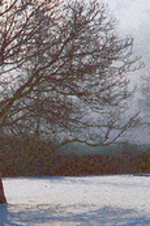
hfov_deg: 24.2
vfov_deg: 37.1
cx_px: -15
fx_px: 326
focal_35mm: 52
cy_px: 174
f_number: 13
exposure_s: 1/640
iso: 100
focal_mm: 10
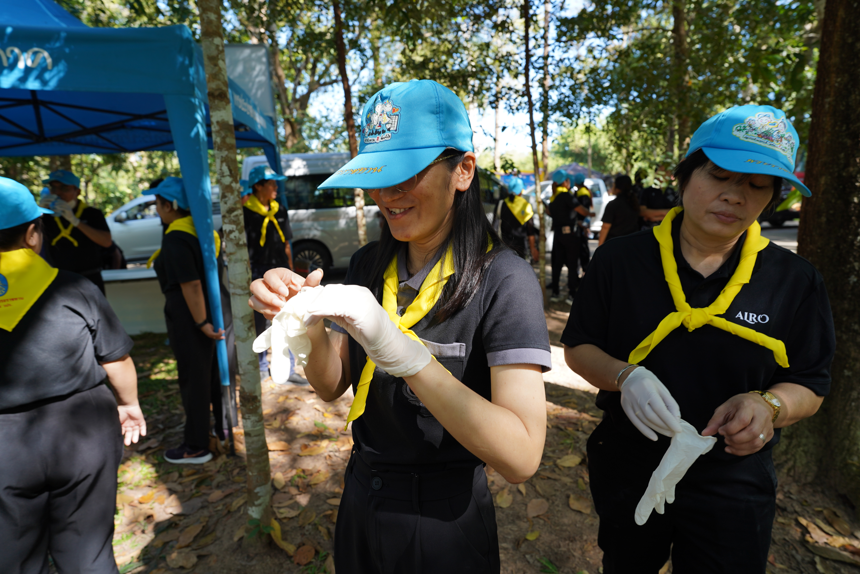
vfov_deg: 61.9
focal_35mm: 20
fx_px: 478
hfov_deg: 84.0
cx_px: 430
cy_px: 287
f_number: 4
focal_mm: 20
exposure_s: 1/160
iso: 160
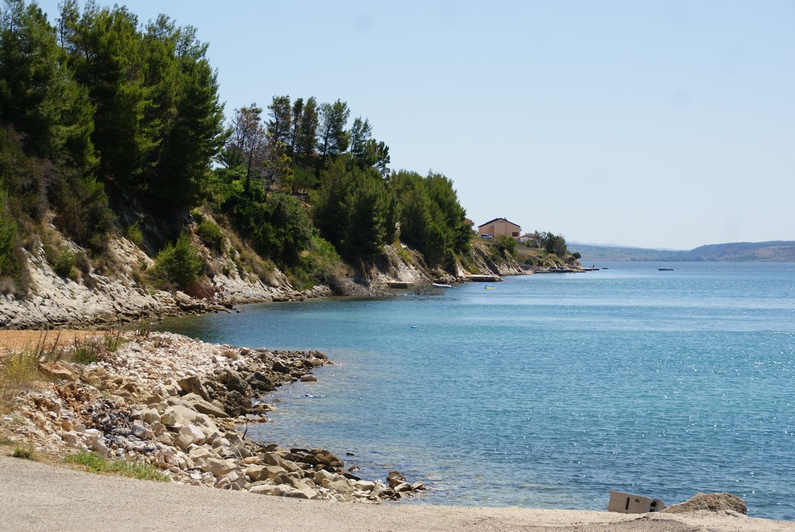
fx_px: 1658
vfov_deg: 18.2
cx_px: 398
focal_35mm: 75
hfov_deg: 27.0
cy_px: 266
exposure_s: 1/640
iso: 100
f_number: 5
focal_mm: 50
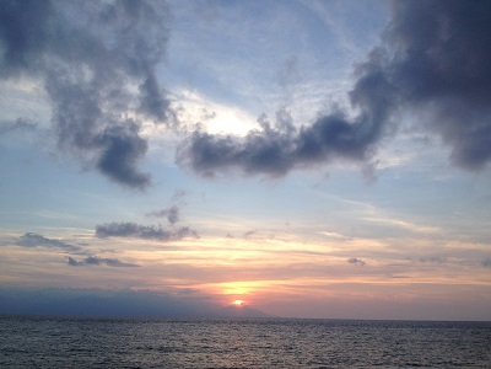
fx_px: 496
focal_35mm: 35
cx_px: 246
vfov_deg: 40.7
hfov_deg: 52.6
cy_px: 184
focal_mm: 4.28
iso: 50
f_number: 2.4
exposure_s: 1/389
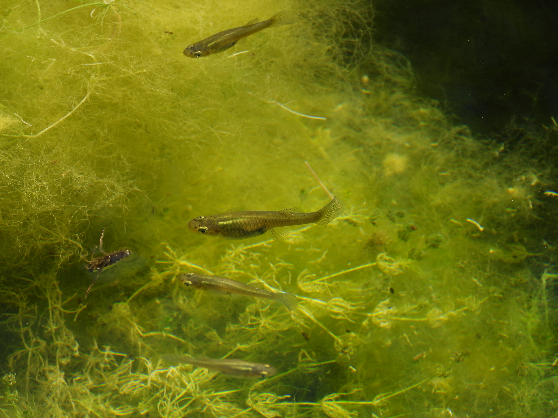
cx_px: 279
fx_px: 5964
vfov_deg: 4.0
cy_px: 209
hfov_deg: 5.4
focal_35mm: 370
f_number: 5
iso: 100
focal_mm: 66.5
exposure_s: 1/200
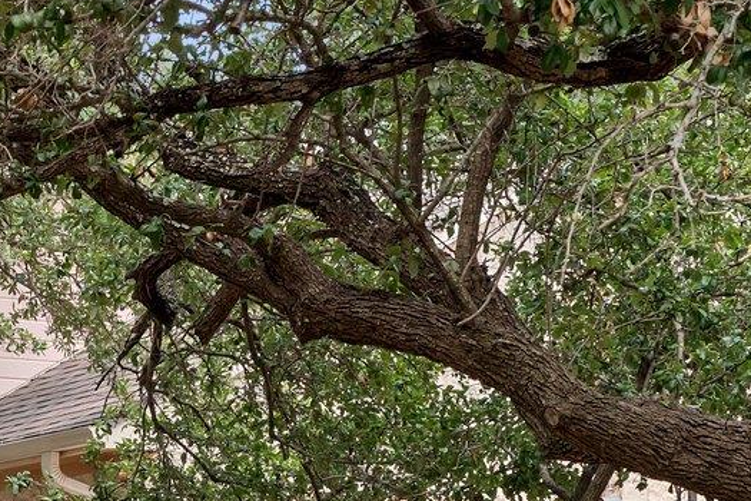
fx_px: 2524
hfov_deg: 16.1
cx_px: -187
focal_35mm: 121
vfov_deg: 11.0
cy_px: 657
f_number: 8
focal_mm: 31
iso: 500
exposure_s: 1/200
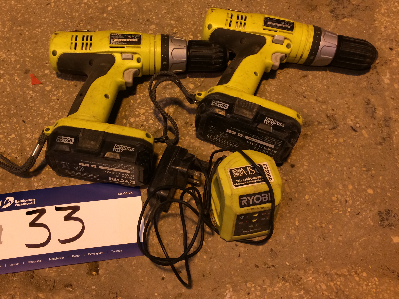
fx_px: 403
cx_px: 161
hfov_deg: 52.3
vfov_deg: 40.6
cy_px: 124
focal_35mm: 35
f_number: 2.2
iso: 80
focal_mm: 4.15
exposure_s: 1/33
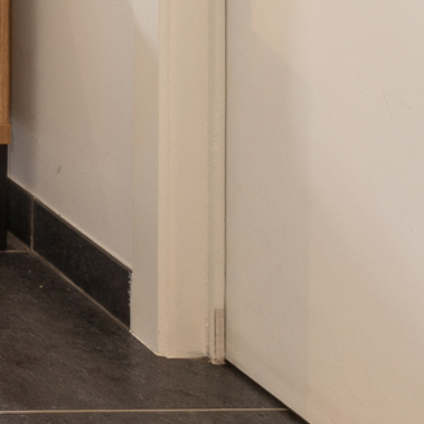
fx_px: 1403
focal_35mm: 101
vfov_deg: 14.6
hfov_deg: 11.5
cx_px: -793
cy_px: -391
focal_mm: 16.2
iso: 250
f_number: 11
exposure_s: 1/5
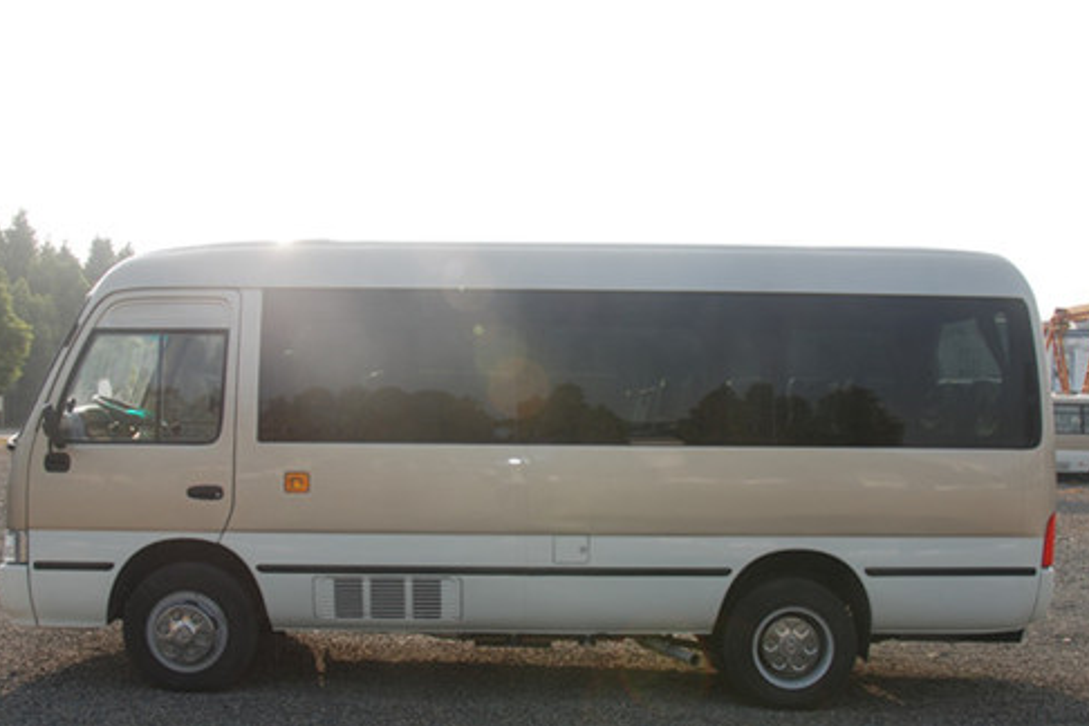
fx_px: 1119
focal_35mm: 37
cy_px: 401
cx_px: 536
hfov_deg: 51.9
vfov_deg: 35.9
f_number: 7.1
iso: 100
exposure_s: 1/200
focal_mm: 20
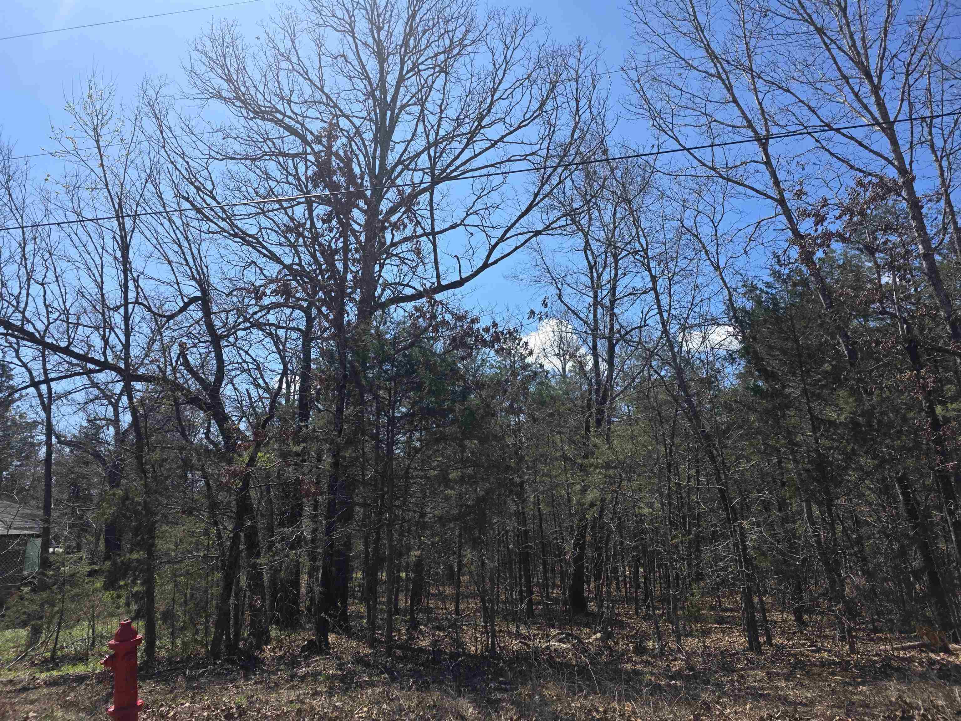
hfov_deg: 73.9
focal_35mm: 23
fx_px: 639
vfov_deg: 58.9
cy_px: 360
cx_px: 480
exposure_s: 1/4057
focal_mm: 6.3
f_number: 1.7
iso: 80
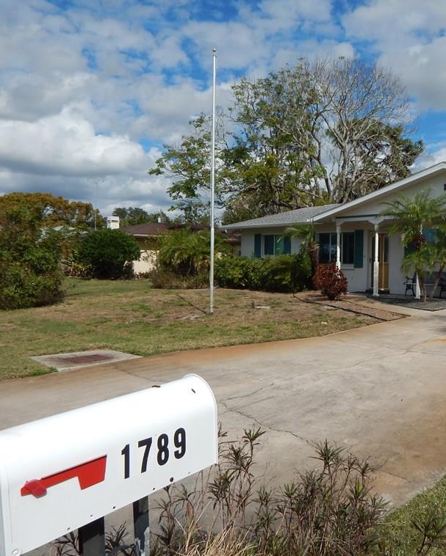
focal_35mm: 29
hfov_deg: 47.9
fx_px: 478
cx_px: 340
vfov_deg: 60.4
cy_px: 278
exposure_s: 1/1000
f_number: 6
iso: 125
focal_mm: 4
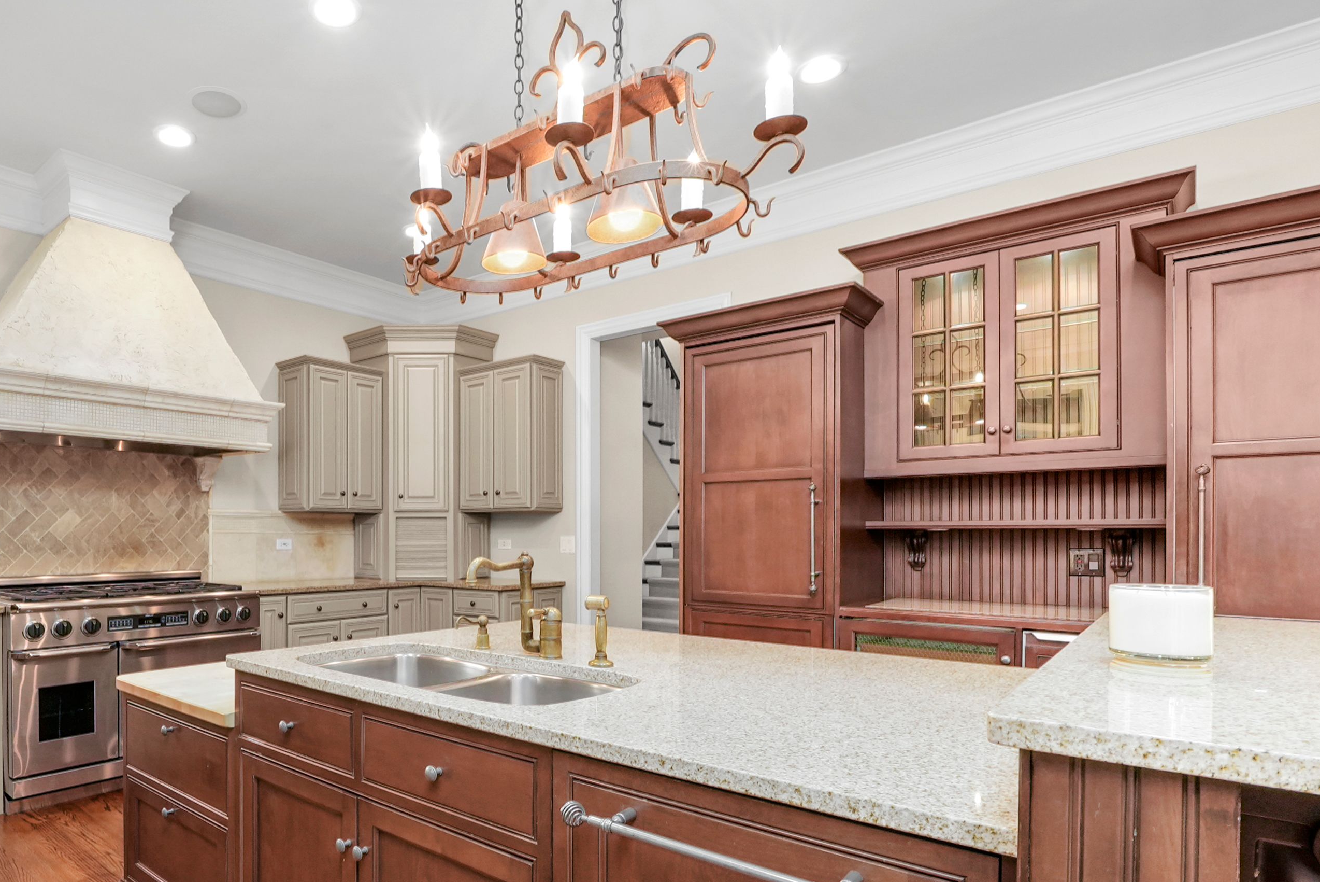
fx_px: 734
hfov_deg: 80.9
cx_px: 430
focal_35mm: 20
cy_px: 534
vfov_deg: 61.4
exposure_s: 1/6
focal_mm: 12
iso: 2000
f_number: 13
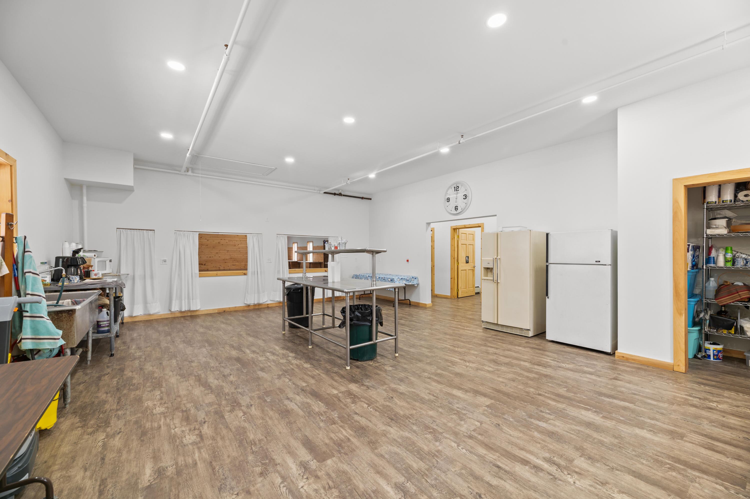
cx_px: 375
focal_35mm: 14
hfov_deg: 104.3
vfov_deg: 81.1
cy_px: 250
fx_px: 291
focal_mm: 14
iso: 800
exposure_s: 1/3
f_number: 8
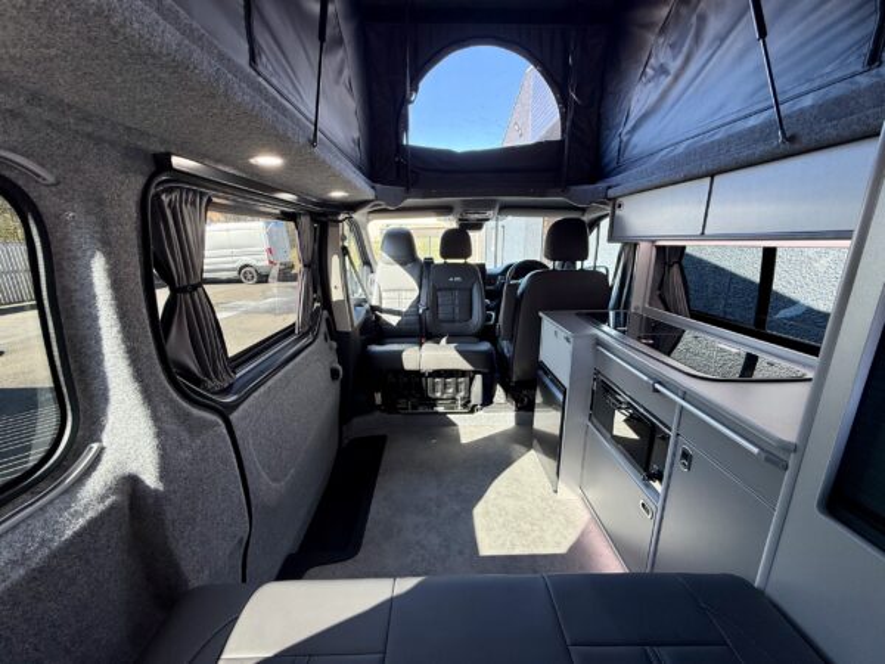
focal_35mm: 14
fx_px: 358
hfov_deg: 102.1
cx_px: 442
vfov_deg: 85.7
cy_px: 332
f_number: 2.2
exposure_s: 1/99
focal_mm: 2.22
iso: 64
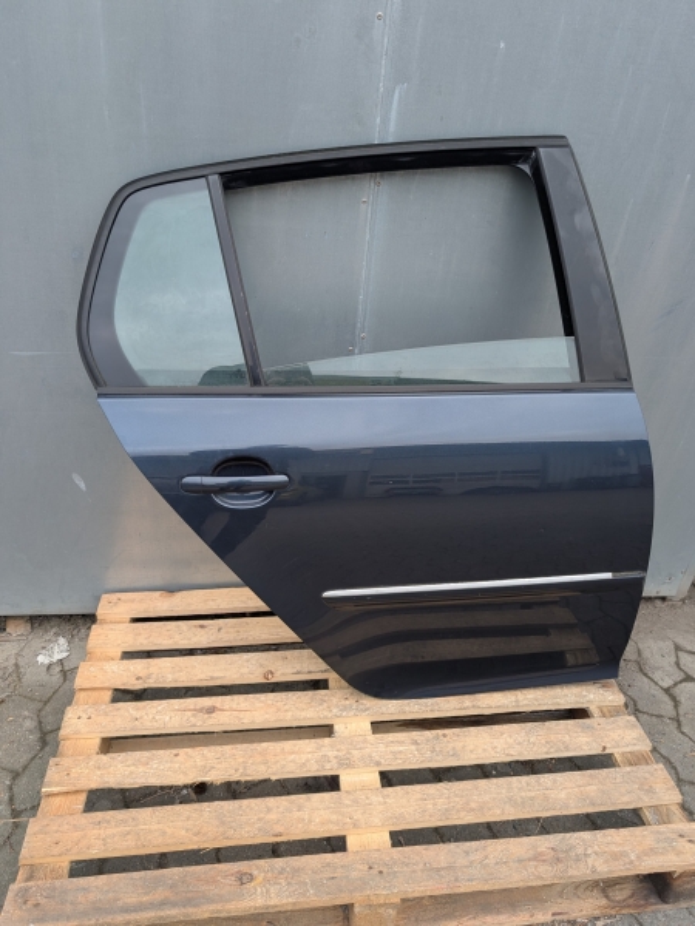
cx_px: 348
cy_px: 463
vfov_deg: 71.6
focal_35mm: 24
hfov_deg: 56.8
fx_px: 642
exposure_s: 1/59.9
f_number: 1.68
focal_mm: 6.9
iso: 26
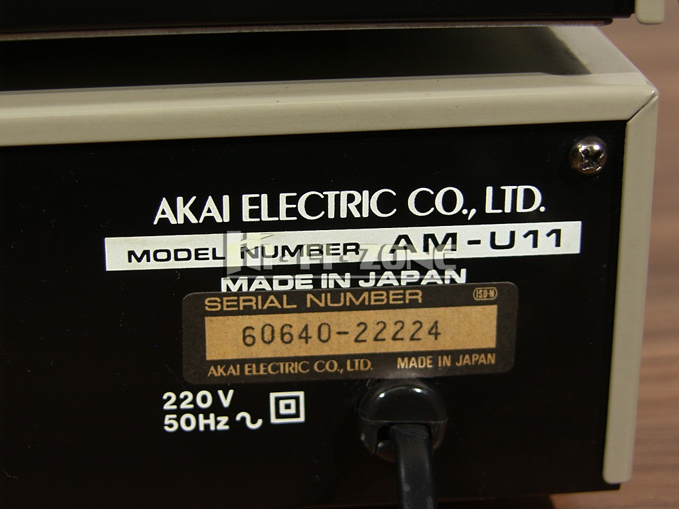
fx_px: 1667
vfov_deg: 17.4
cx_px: 340
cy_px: 254
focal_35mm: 85
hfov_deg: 23.0
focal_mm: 22
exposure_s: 1/100
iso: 50
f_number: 3.2
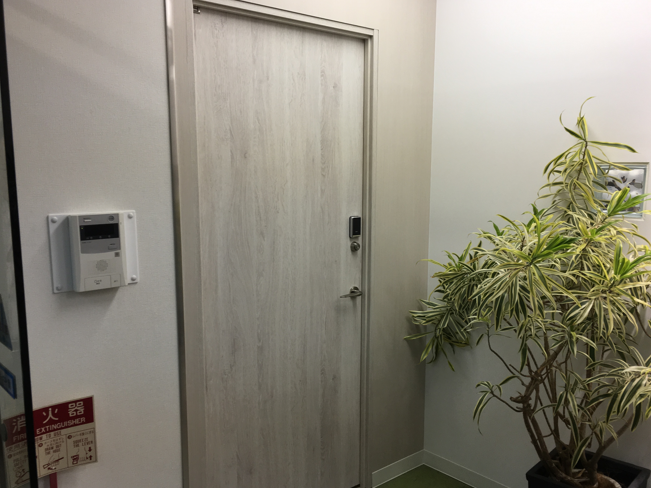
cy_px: 261
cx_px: 336
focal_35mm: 32
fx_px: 602
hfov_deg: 56.8
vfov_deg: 44.1
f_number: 2.2
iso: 32
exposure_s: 1/60
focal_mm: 4.15
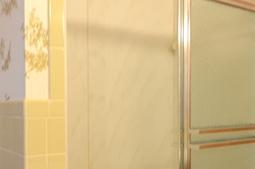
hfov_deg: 44.6
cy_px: 117
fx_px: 304
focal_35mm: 43
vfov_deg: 30.8
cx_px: 79
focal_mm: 10
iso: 1100
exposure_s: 1/30
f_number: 3.5
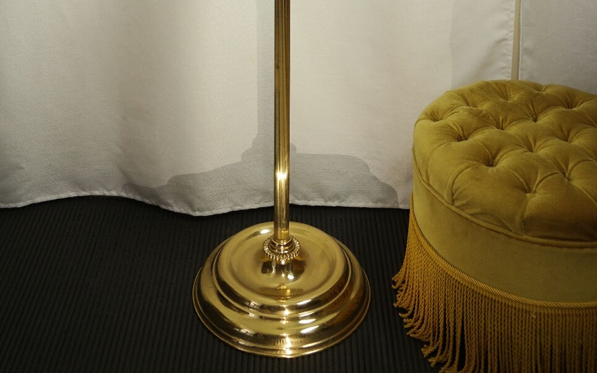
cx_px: 283
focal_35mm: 55
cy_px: -159
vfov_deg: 20.6
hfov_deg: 36.9
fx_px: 895
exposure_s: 1/30
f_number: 6.3
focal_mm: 20
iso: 400
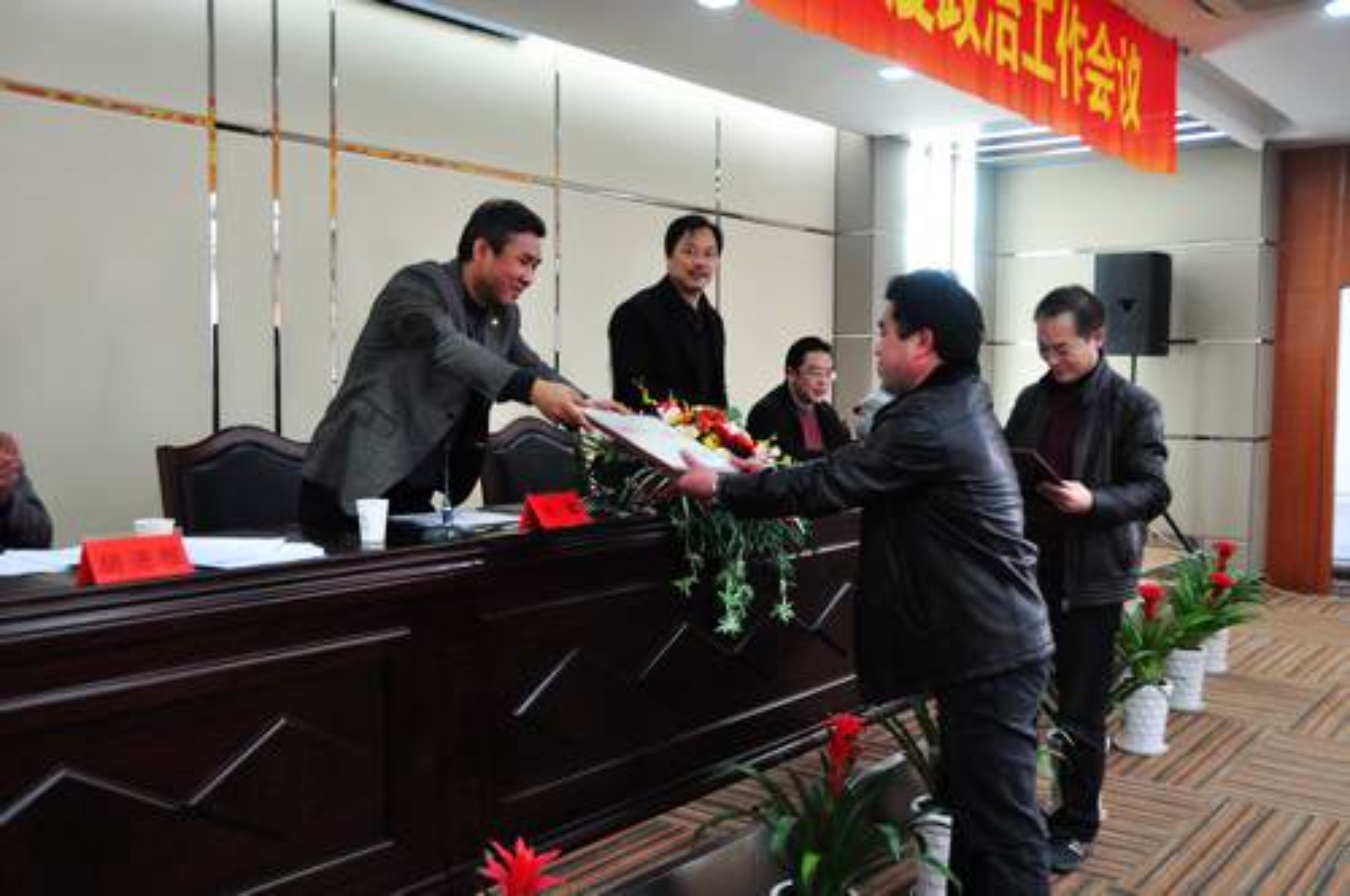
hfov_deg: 57.3
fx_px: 1236
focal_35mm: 33
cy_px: 448
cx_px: 675
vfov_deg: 39.9
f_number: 3.8
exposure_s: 1/25
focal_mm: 22
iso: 400
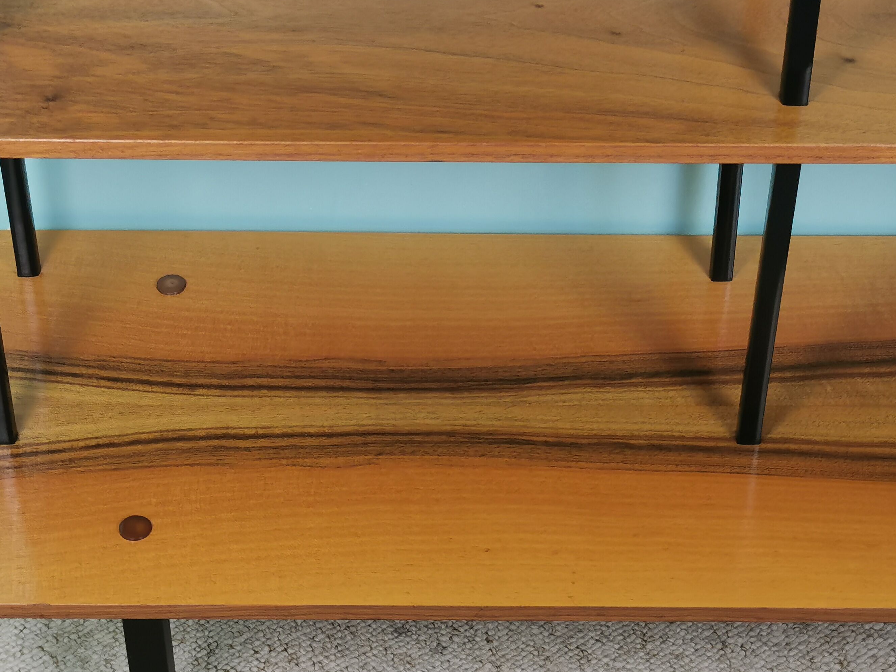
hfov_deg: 22.2
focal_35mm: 88
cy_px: 344
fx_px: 2278
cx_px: 416
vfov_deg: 16.8
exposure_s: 1/100
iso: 80
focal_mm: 5.58
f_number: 1.8
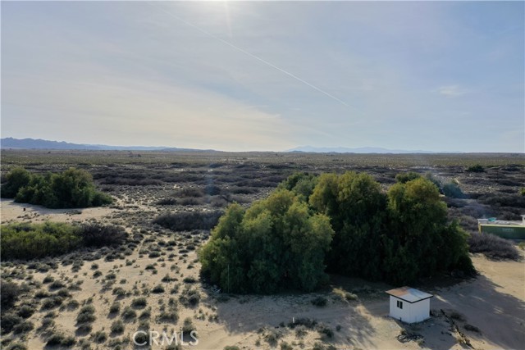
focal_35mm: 28
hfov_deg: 65.5
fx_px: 408
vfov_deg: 46.4
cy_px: 175
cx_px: 262
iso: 100
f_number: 6.3
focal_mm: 10.26
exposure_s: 1/640
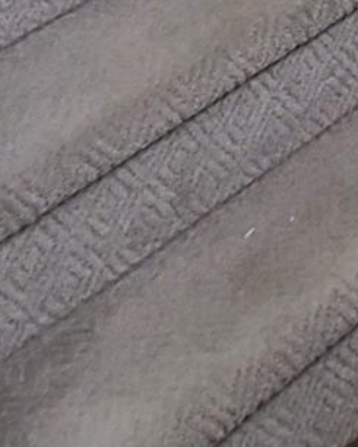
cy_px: -1134
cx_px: 1159
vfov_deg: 9.5
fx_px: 1403
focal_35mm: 106
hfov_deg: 9.8
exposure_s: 1/60
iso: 80
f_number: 2.2
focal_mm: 2.2
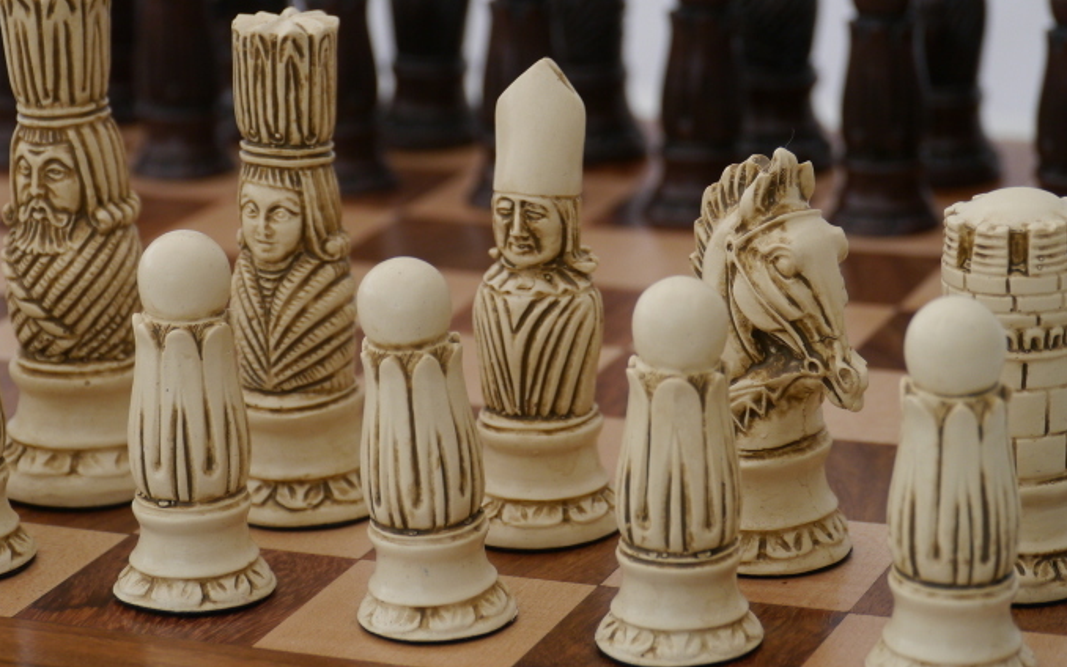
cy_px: 234
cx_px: 488
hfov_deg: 14.4
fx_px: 4217
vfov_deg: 9.0
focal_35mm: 145
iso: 400
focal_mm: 58
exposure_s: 1/125
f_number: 5.6
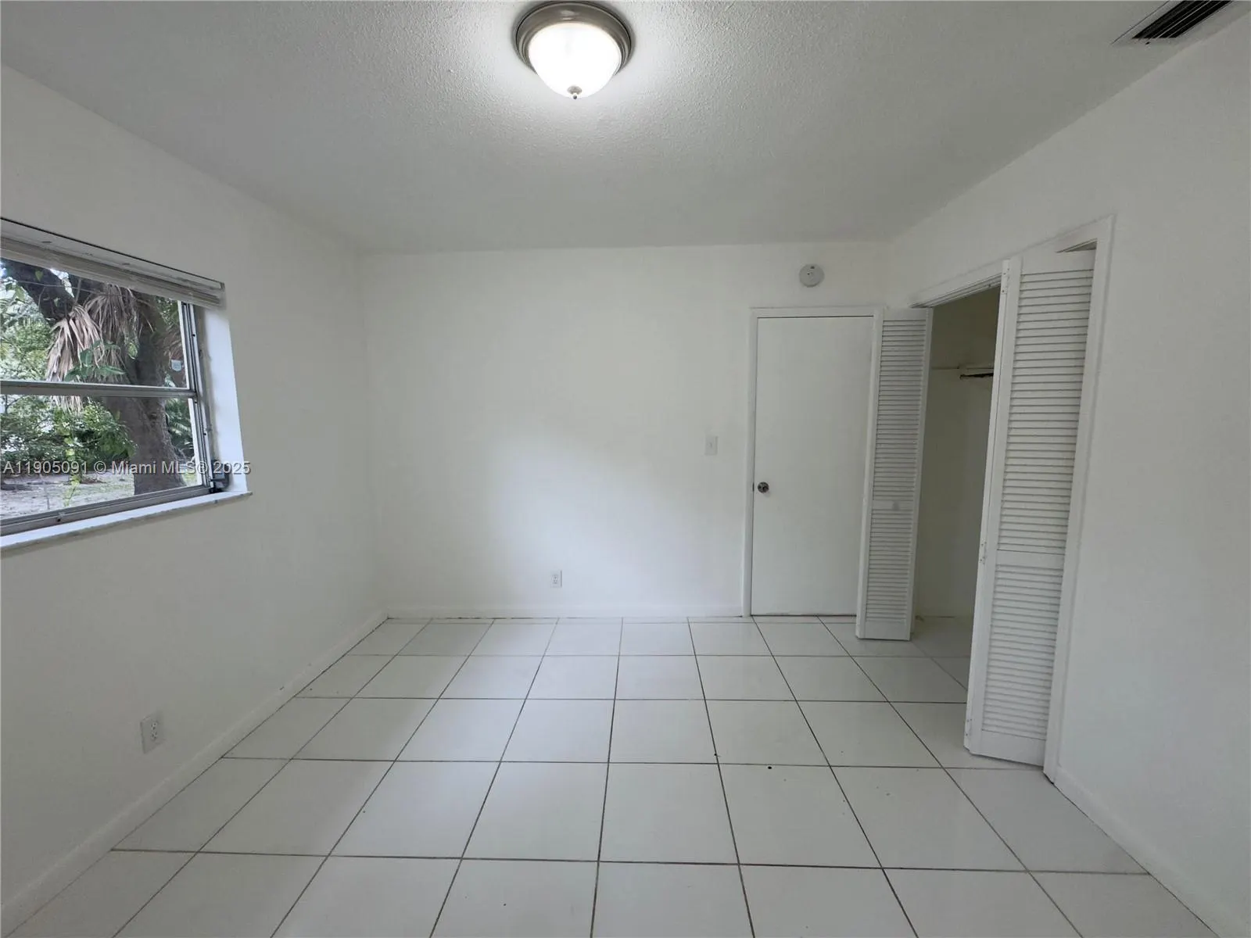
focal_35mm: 14
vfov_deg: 85.7
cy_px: 469
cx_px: 626
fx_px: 506
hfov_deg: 102.1
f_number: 2.2
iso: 125
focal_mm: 2.22
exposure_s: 1/120
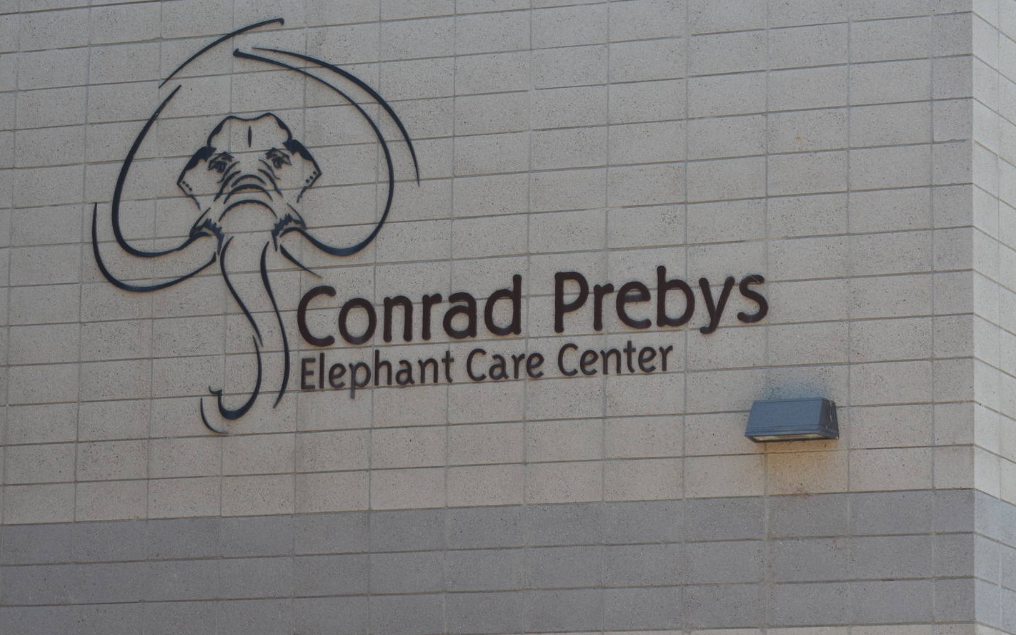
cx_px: 478
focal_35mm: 158
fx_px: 4374
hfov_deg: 13.2
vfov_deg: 8.3
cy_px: 319
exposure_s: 1/500
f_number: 5.6
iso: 360
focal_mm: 92
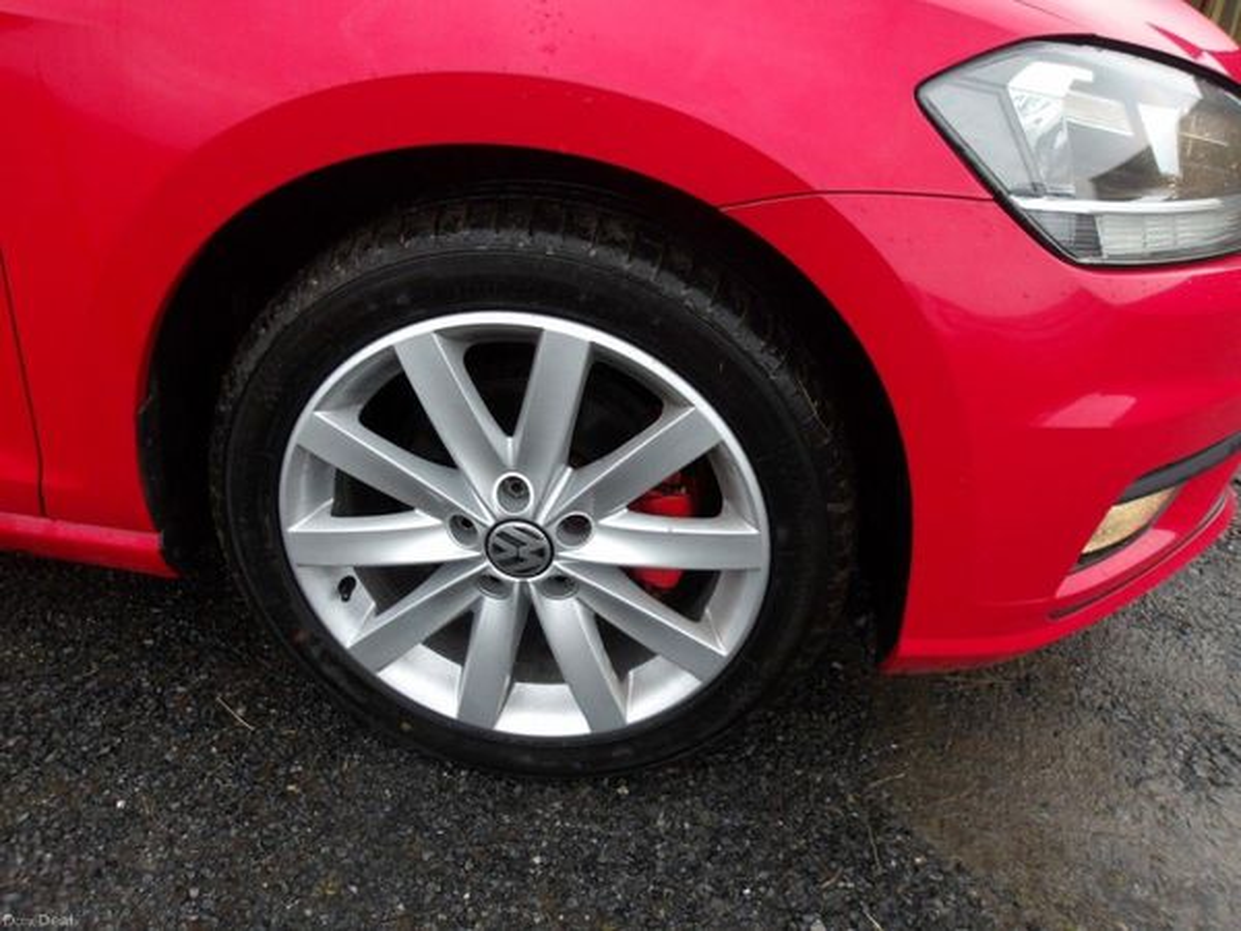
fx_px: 968
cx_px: 620
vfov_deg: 51.4
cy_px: 466
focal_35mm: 27
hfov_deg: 65.3
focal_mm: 4.9
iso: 100
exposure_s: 1/76
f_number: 3
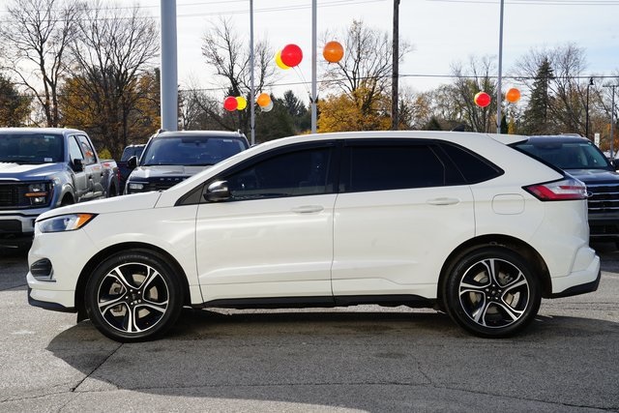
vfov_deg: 25.1
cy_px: 206
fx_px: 929
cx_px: 310
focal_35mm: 54
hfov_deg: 36.9
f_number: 14
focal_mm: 54
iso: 100
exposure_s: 1/100
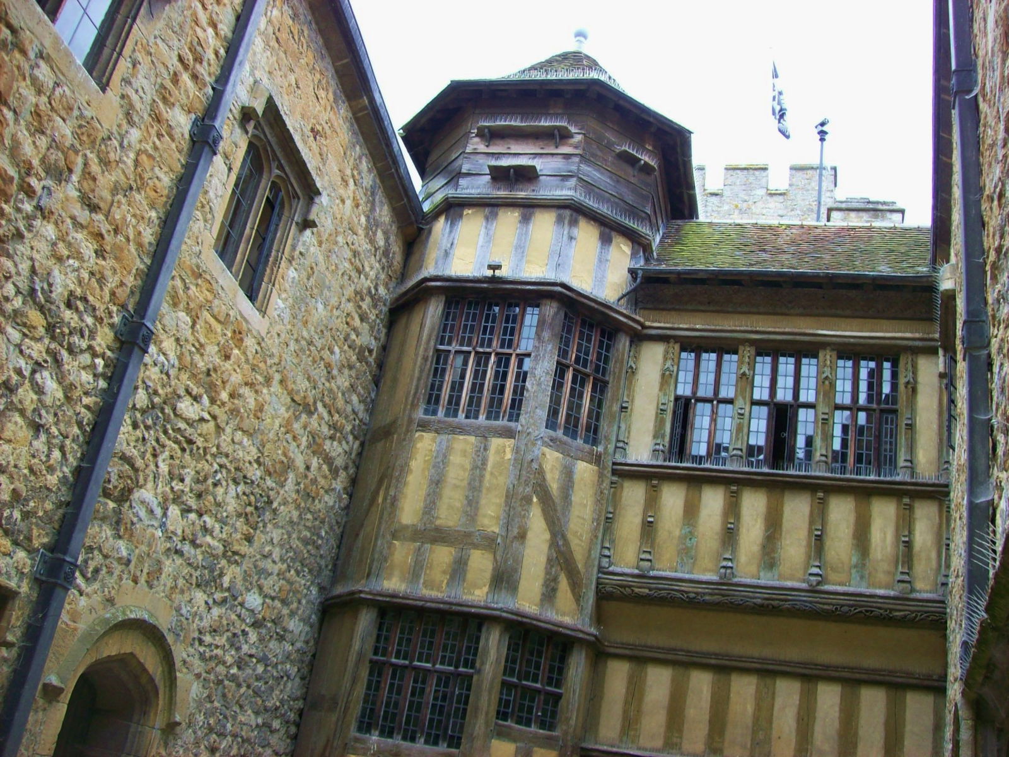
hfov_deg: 51.4
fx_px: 1049
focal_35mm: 36
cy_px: 378
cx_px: 504
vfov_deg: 39.7
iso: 80
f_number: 2.7
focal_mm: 6
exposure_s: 1/105
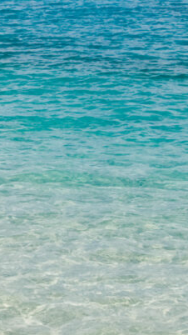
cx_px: -217
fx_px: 1510
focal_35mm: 170
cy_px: 210
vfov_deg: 12.6
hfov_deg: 6.8
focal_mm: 17
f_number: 7.1
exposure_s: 1/80
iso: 100
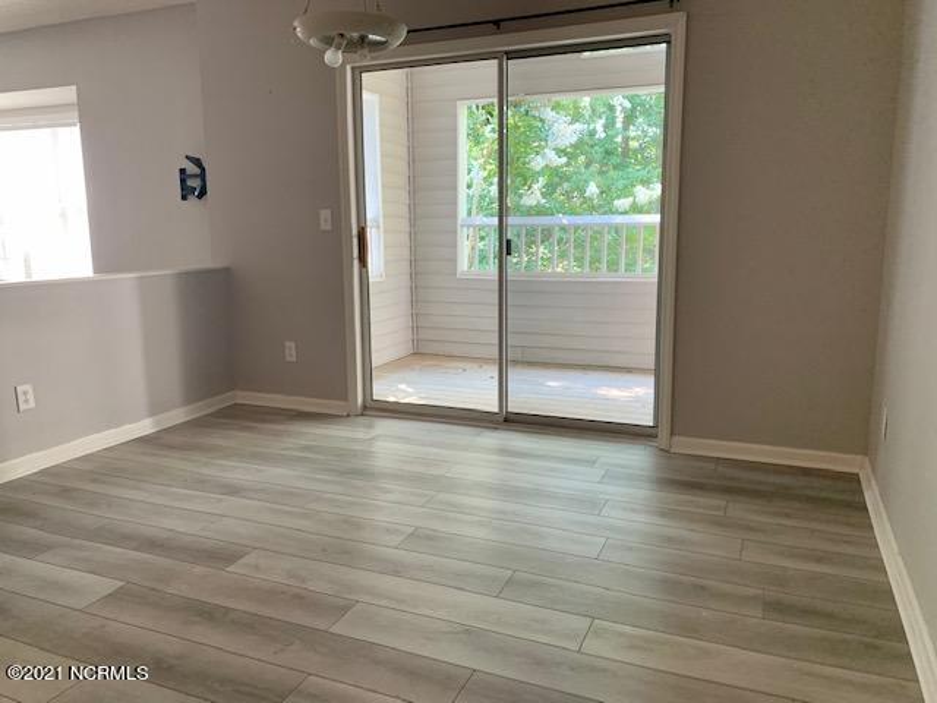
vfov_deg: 53.1
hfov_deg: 67.3
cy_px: 352
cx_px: 468
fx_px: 704
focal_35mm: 26
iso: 160
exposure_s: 1/60
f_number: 1.8
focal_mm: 4.25
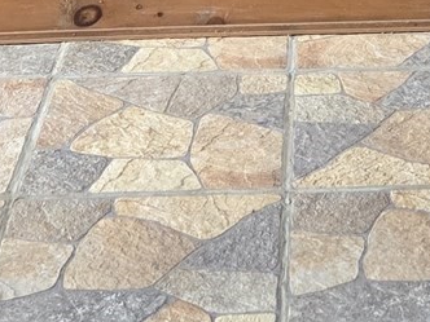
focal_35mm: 142
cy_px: -462
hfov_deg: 13.8
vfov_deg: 9.3
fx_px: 1764
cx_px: 367
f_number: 1.8
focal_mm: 5.4
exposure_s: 1/120
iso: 160
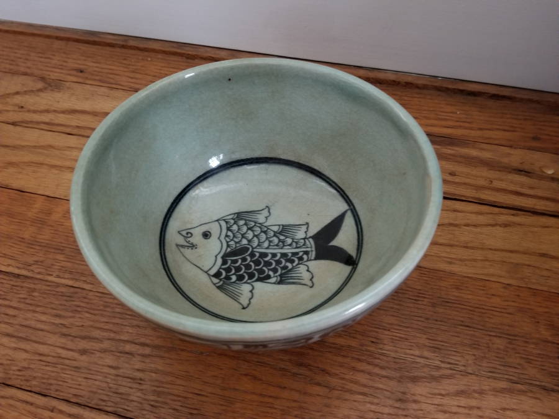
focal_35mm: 26
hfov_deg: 67.3
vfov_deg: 53.1
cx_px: 280
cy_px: 210
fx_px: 420
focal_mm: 4.25
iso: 320
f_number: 1.7
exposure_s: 1/10
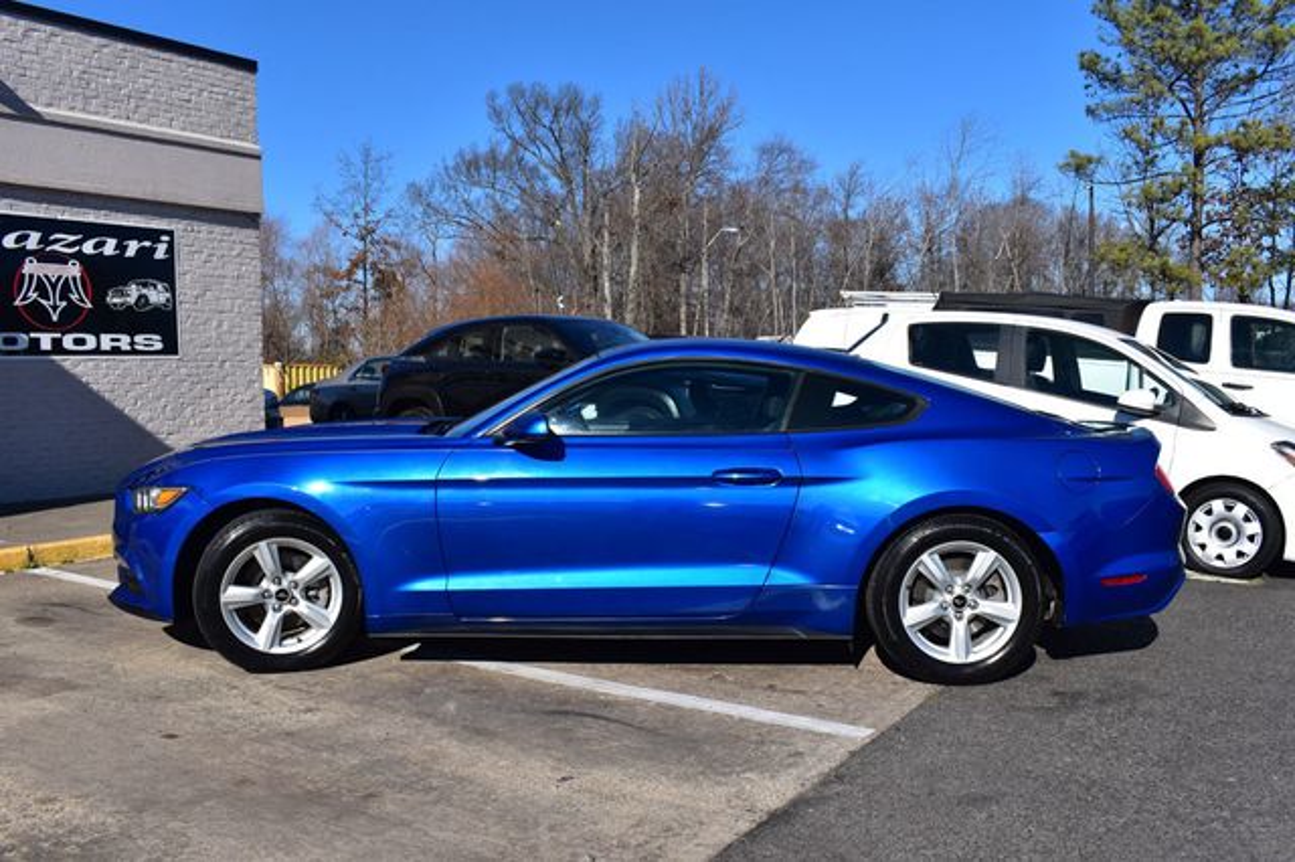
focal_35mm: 30
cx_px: 648
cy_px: 431
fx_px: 1079
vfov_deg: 43.6
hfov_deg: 62.0
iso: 220
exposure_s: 1/500
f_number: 11
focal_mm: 20
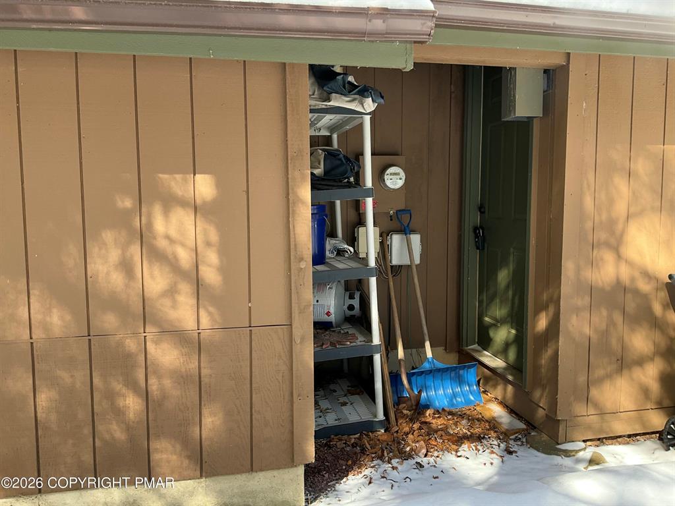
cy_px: 253
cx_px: 338
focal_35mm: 29
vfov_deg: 48.2
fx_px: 565
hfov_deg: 61.7
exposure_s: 1/172
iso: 25
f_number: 1.8
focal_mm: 3
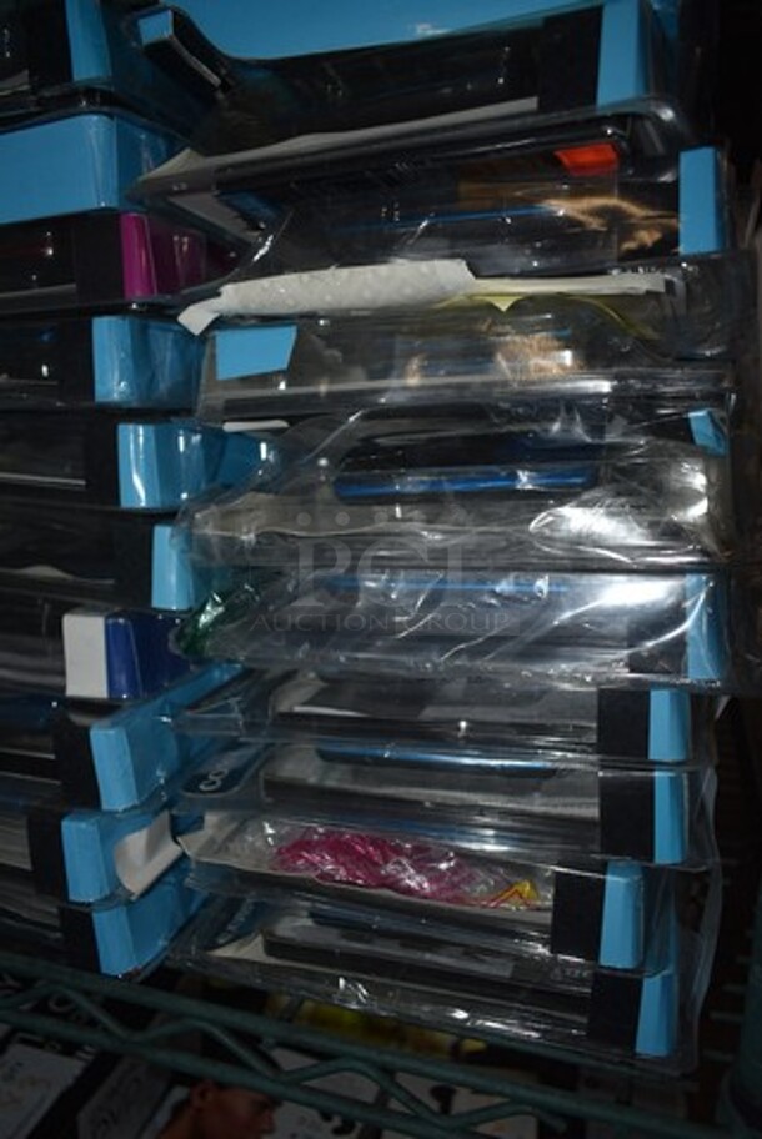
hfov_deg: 43.7
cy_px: 570
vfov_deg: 61.9
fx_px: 950
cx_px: 381
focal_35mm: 30
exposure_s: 1/160
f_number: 3.5
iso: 125
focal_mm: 20
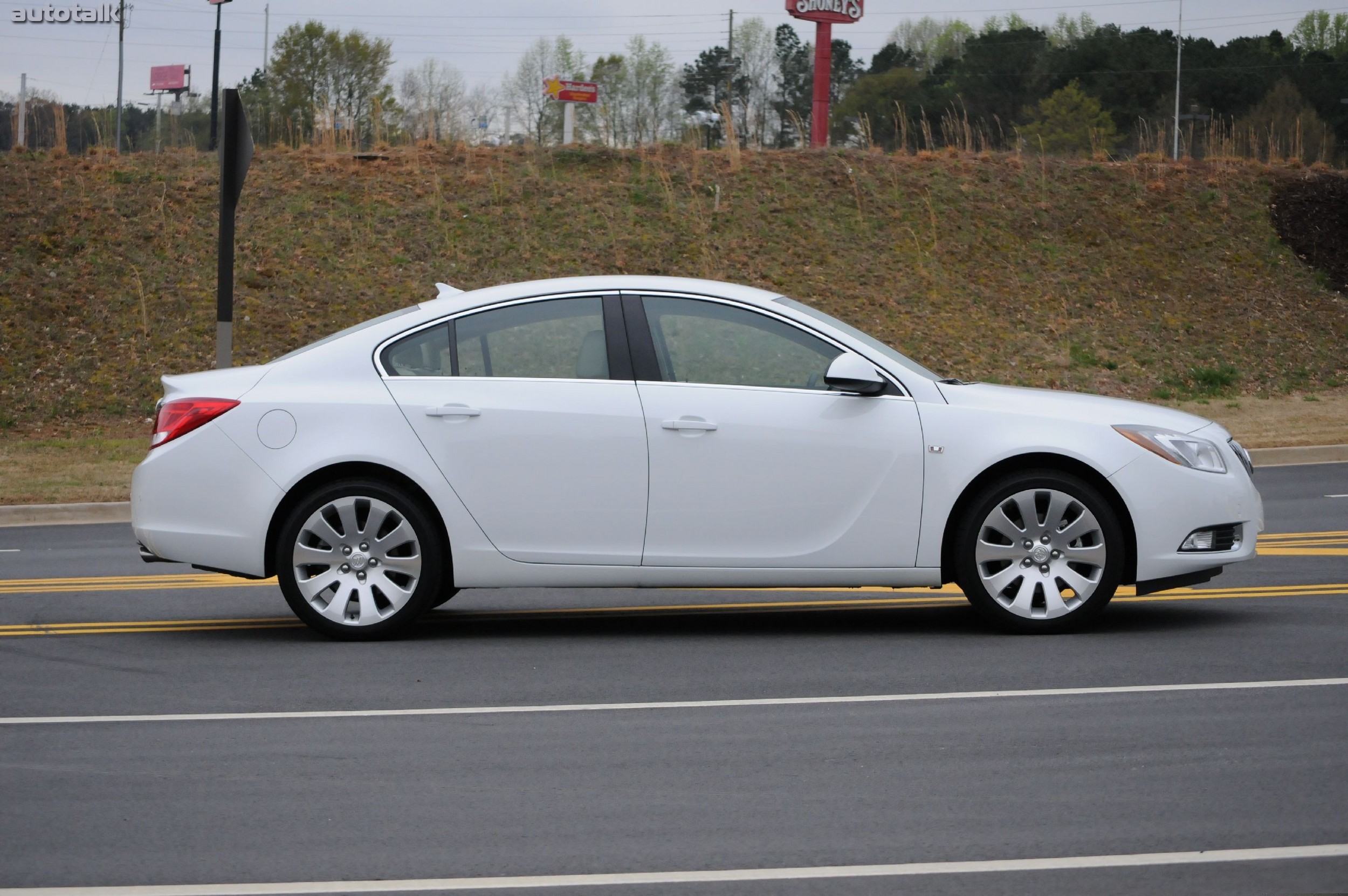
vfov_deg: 16.5
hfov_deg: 24.6
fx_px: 3086
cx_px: 674
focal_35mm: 82
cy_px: 448
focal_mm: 55
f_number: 5.6
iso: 1000
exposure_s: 1/2000
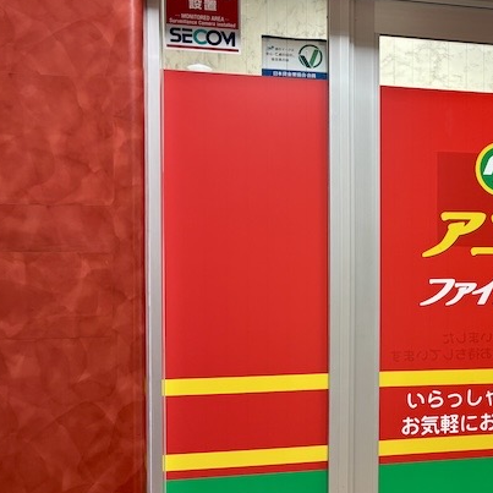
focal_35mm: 49
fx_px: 790
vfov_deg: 34.6
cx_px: 470
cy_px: 280
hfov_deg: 32.4
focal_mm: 5.96
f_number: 1.6
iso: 100
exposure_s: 1/60
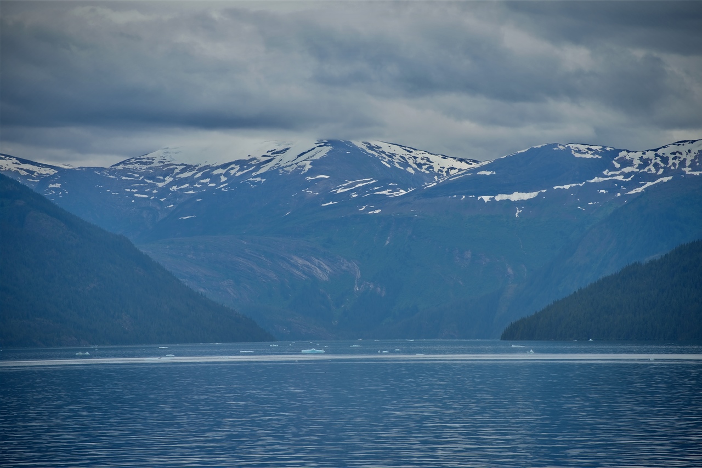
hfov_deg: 10.3
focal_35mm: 200
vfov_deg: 6.9
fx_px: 3901
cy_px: 234
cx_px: 351
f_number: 7.1
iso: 100
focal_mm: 200
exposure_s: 1/400
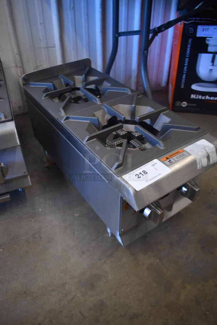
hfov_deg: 48.0
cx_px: 108
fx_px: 244
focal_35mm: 27
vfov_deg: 67.3
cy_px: 162
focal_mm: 18
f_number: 3.5
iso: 900
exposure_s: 1/125
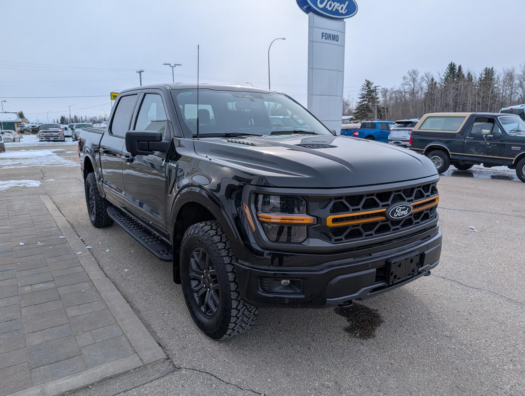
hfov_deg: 71.5
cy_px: 198
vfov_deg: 56.9
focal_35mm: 24
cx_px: 262
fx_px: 365
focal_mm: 6.9
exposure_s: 1/2088
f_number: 1.68
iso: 21
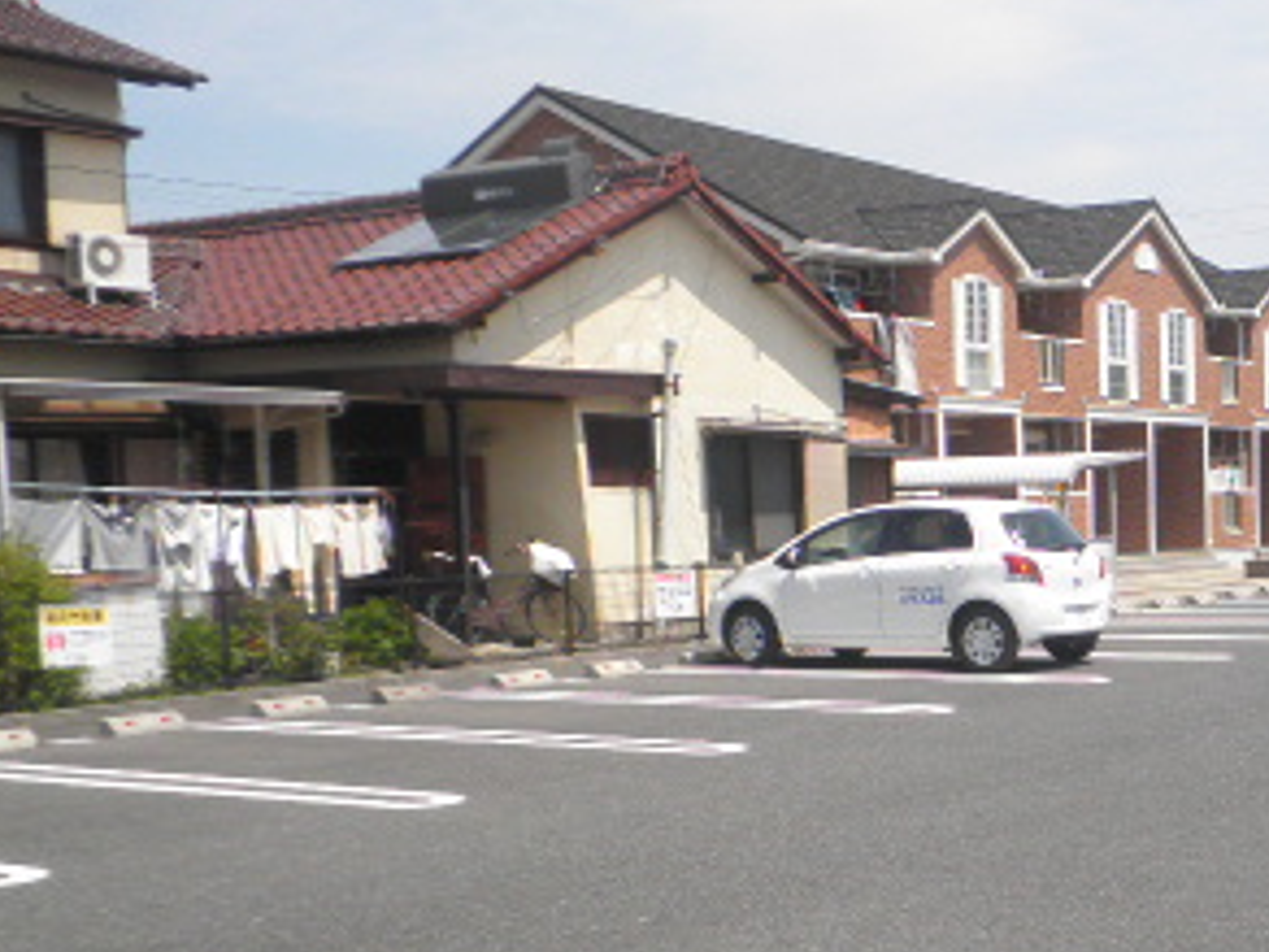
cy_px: 735
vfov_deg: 25.3
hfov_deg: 32.1
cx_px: 1152
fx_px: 2090
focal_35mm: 57
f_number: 7.9
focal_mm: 4.7
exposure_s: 1/125
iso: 64
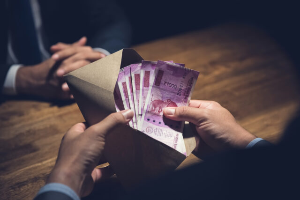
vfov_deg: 19.5
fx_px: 583
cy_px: 100
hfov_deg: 28.8
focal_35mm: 70
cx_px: 150
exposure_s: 1/160
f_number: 3.5
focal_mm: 70
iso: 320
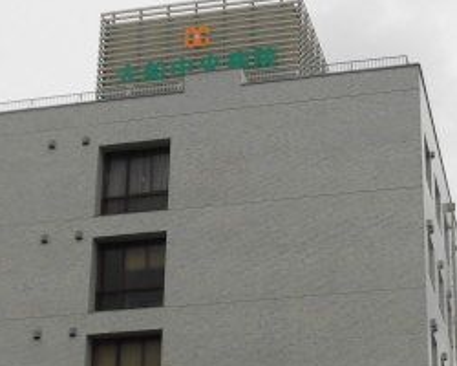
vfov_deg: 15.9
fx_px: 1285
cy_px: 375
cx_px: 333
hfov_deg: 20.0
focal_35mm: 95
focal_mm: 6.77
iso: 100
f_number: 9.3
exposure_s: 1/250
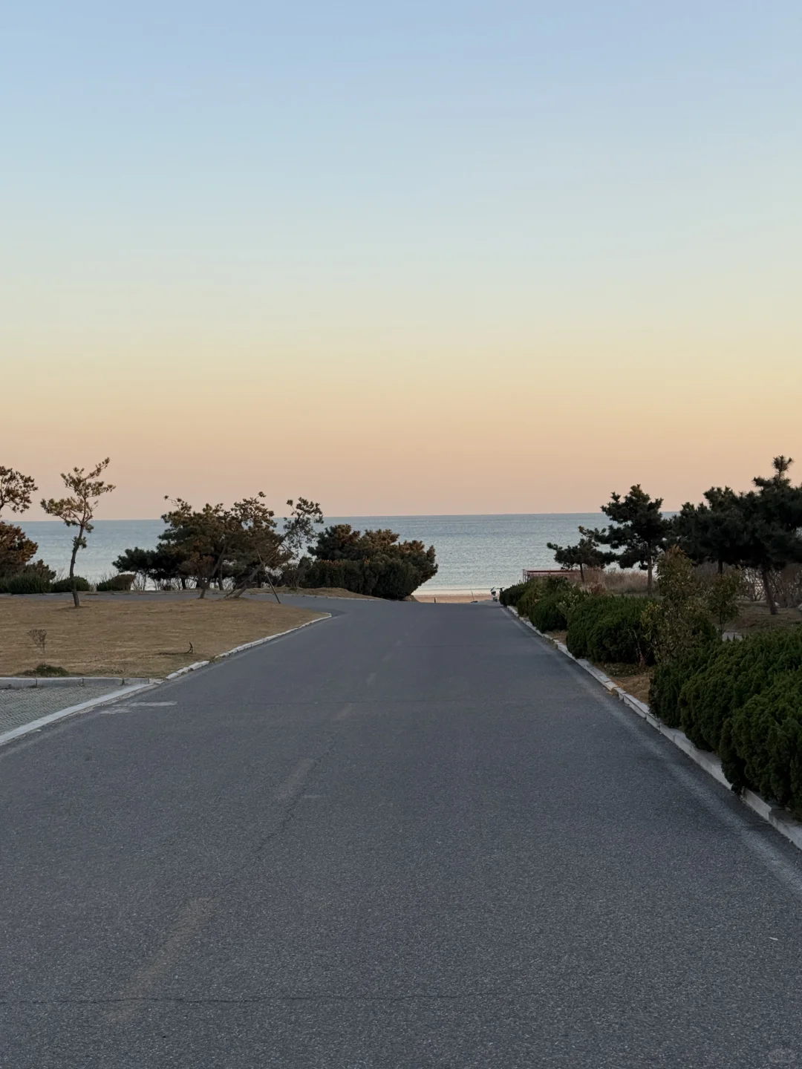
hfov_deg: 30.3
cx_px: 401
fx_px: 1483
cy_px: 534
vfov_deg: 39.7
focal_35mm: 48
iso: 64
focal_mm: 6.76
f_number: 1.78
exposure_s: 1/1013
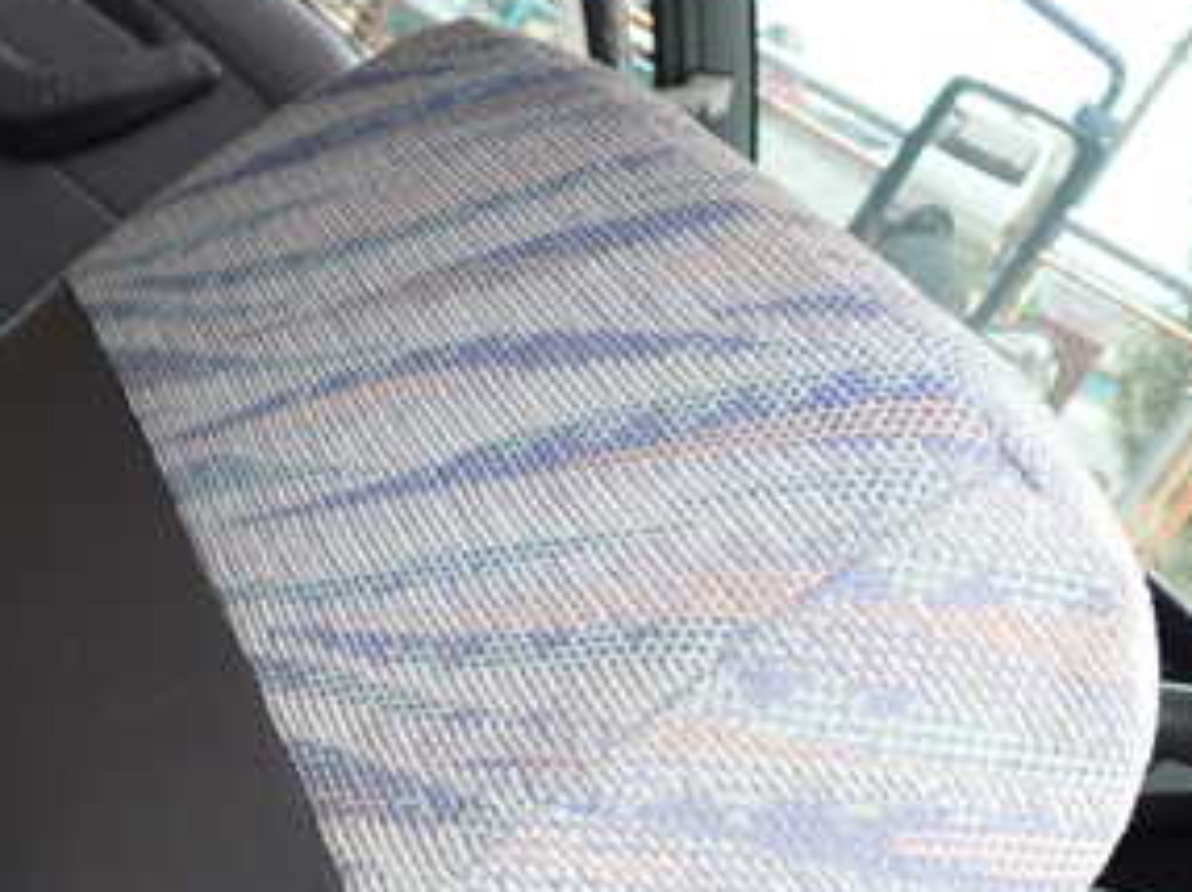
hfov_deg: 30.0
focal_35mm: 63
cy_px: 909
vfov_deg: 22.3
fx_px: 2168
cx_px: 238
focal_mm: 5.4
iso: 200
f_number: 2.3
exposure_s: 1/50
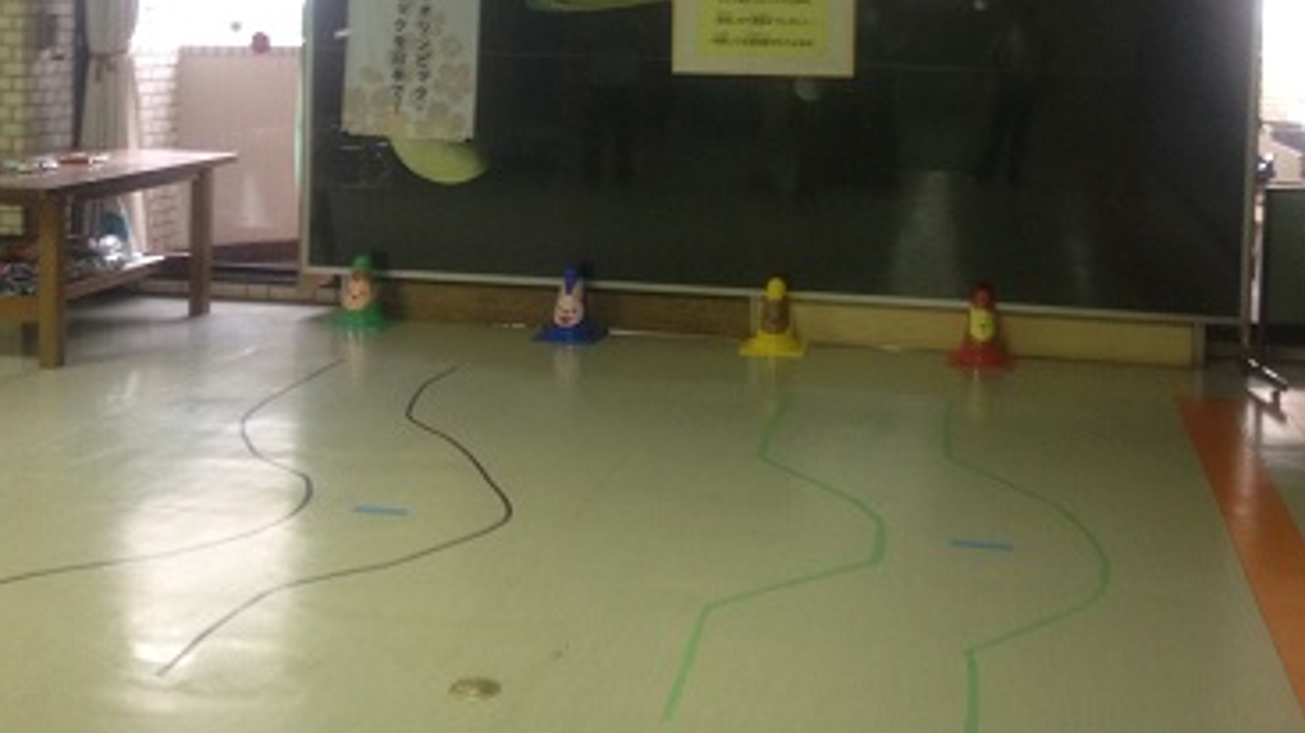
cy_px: 100
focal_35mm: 51
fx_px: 1764
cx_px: 775
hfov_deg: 40.4
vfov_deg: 23.0
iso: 125
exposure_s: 1/20
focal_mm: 4.28
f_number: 2.4
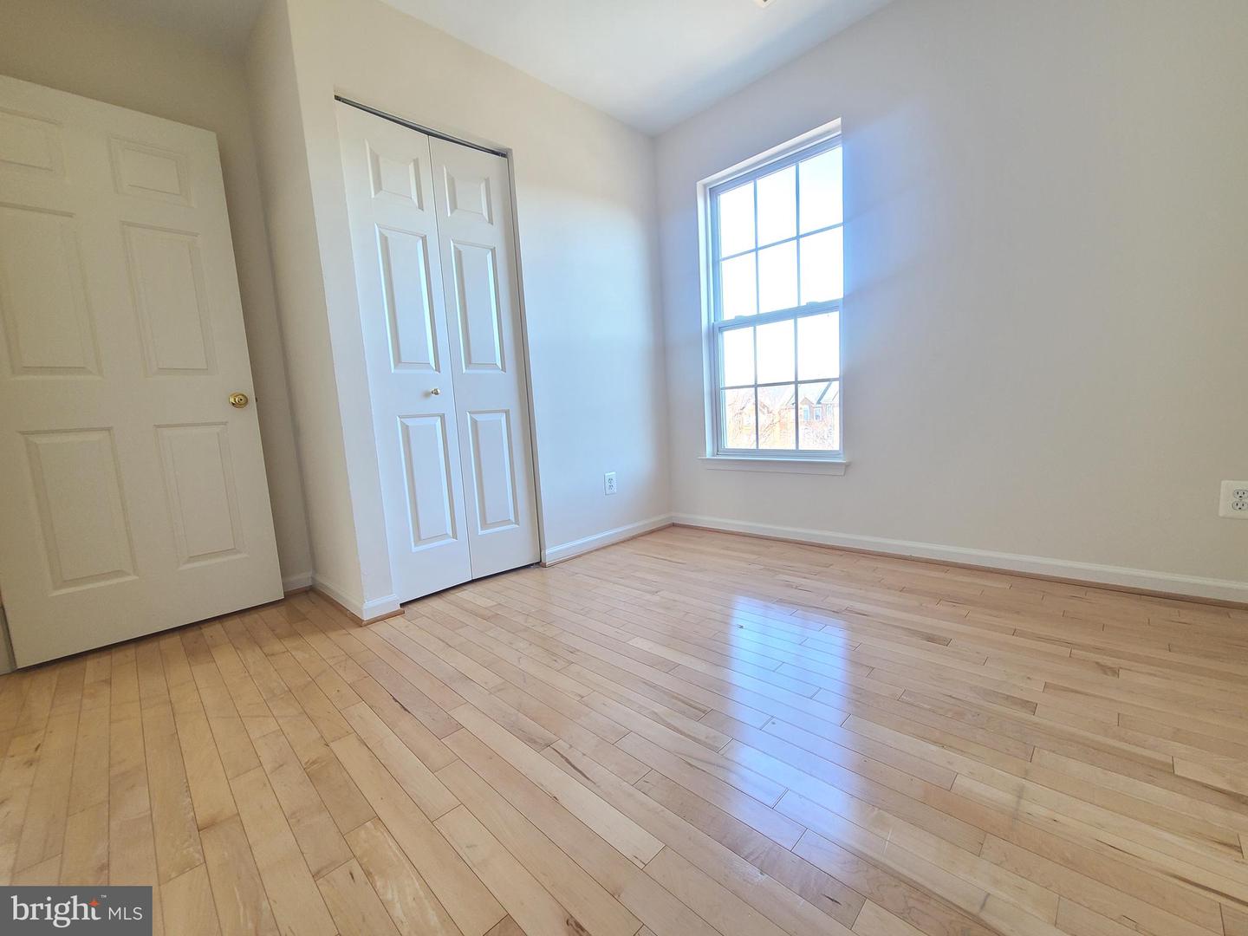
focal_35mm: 13
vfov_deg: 89.9
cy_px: 468
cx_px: 624
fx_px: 469
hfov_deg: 106.2
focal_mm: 2.2
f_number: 2.2
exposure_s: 1/60
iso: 200
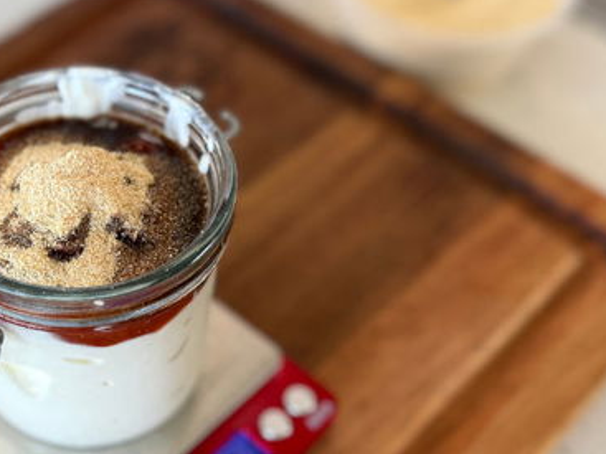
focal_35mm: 49
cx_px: 125
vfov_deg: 29.5
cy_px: 297
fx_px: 858
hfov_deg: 37.6
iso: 100
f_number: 1.78
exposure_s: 1/121
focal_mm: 6.76
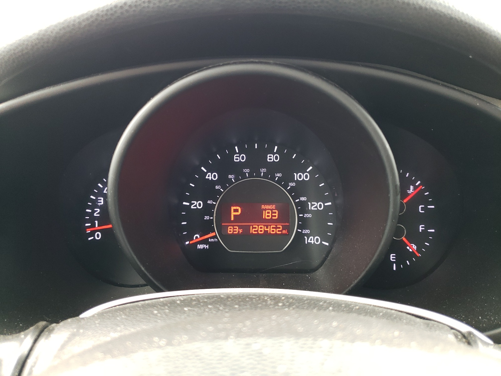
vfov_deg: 53.1
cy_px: 188
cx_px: 250
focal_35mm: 26
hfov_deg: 67.3
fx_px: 376
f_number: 1.5
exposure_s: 1/50
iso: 99
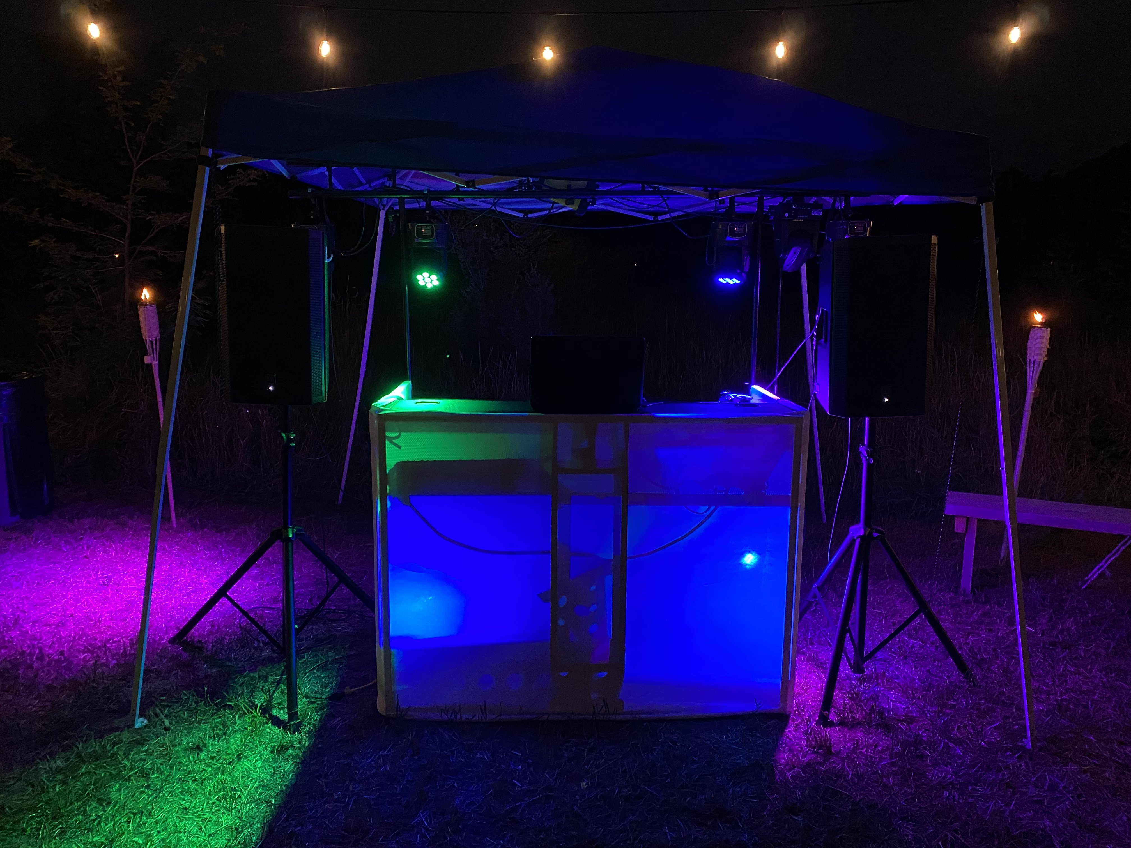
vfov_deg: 53.1
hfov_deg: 67.3
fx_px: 849
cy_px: 424
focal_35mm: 26
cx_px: 566
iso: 250
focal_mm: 4.25
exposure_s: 1/60
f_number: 1.8
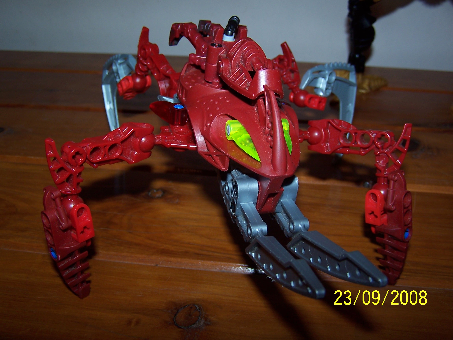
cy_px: 170
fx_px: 497
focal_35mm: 38
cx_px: 226
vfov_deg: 37.7
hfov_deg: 49.0
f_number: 2.8
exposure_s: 1/60
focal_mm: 6.3
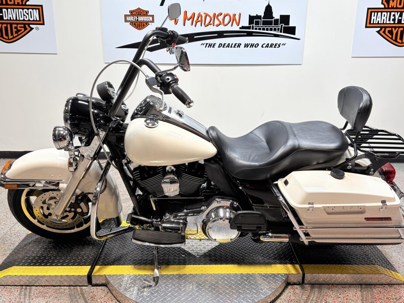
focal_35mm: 30
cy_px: 130
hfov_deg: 60.0
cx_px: 205
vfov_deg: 46.6
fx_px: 350
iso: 32
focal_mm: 5.96
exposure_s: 1/120
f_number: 1.6
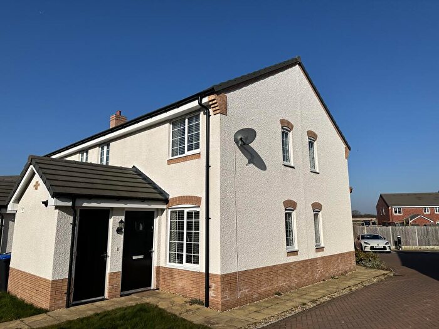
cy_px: 164
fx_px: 304
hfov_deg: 71.6
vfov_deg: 56.8
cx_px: 220
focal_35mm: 24
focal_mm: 6.86
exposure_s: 1/12048
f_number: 1.78
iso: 80
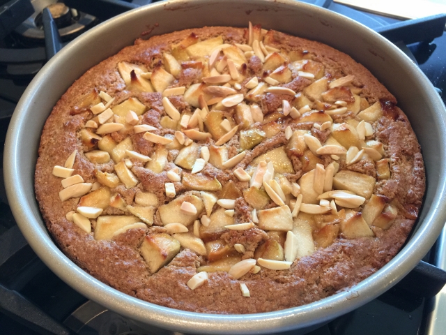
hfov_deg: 61.7
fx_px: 374
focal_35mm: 29
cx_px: 223
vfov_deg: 48.2
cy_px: 168
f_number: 2.2
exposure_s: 1/30
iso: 50
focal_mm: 4.15
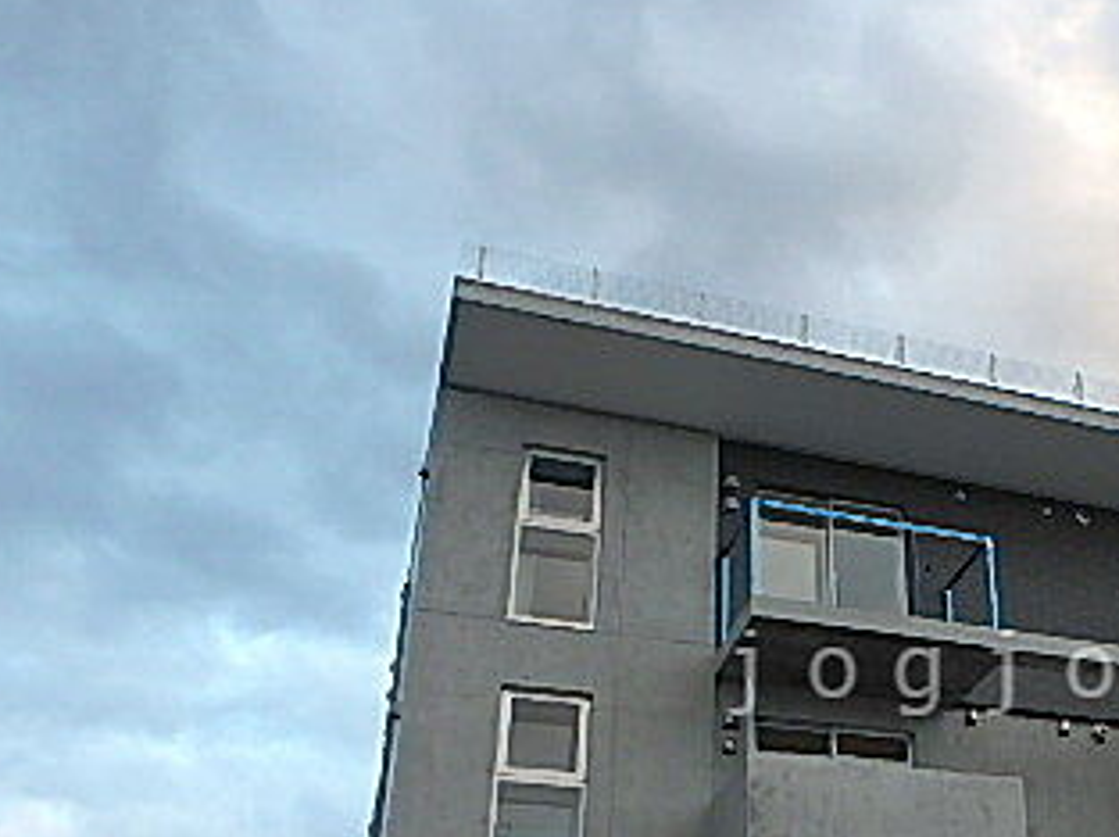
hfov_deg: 41.0
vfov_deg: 32.6
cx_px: 972
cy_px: 672
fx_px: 1388
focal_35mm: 43
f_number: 3.5
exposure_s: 1/60
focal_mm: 3.7
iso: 160
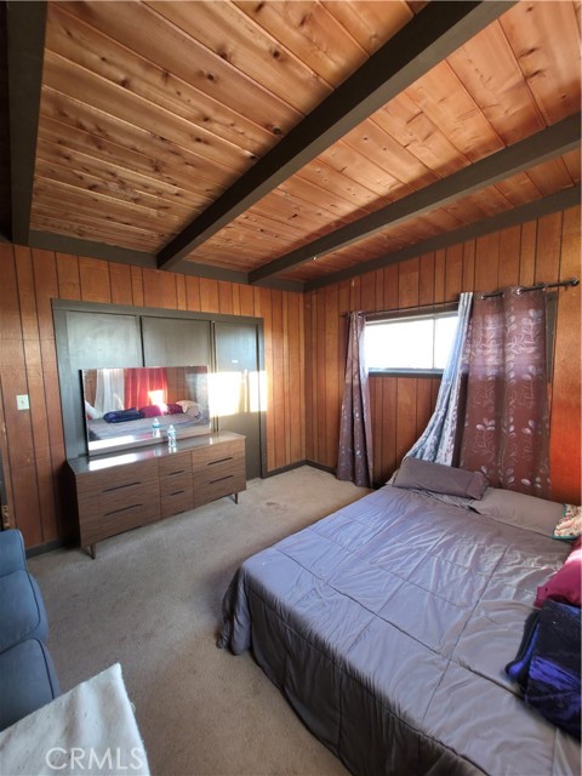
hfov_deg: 89.9
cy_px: 388
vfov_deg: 106.2
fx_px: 291
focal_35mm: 13
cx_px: 291
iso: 125
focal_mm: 2.2
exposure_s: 1/20
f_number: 1.9
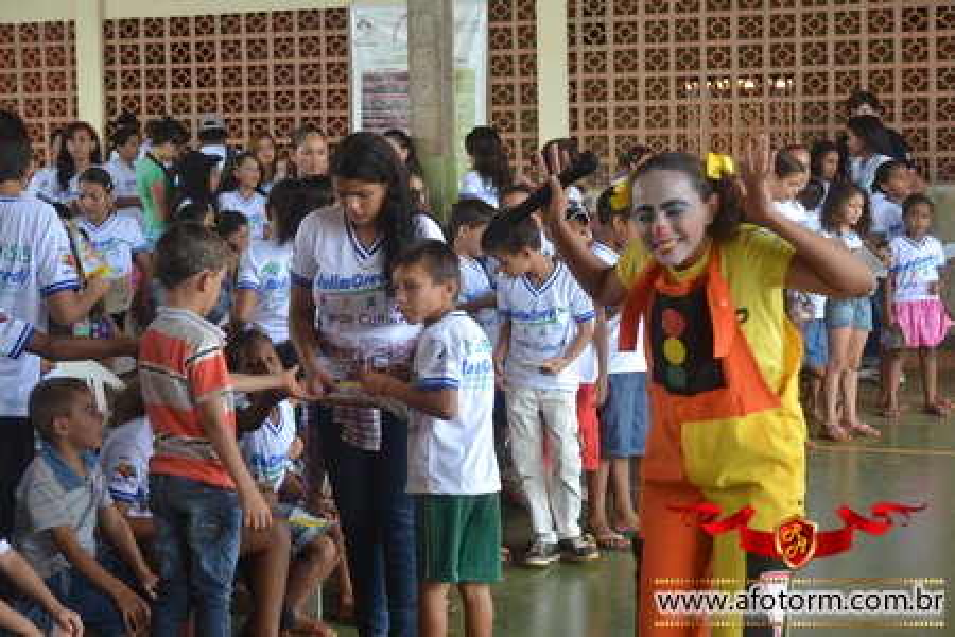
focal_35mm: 87
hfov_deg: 23.4
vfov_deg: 15.7
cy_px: 318
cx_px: 478
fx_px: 2308
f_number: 5
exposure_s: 1/160
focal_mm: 58
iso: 400
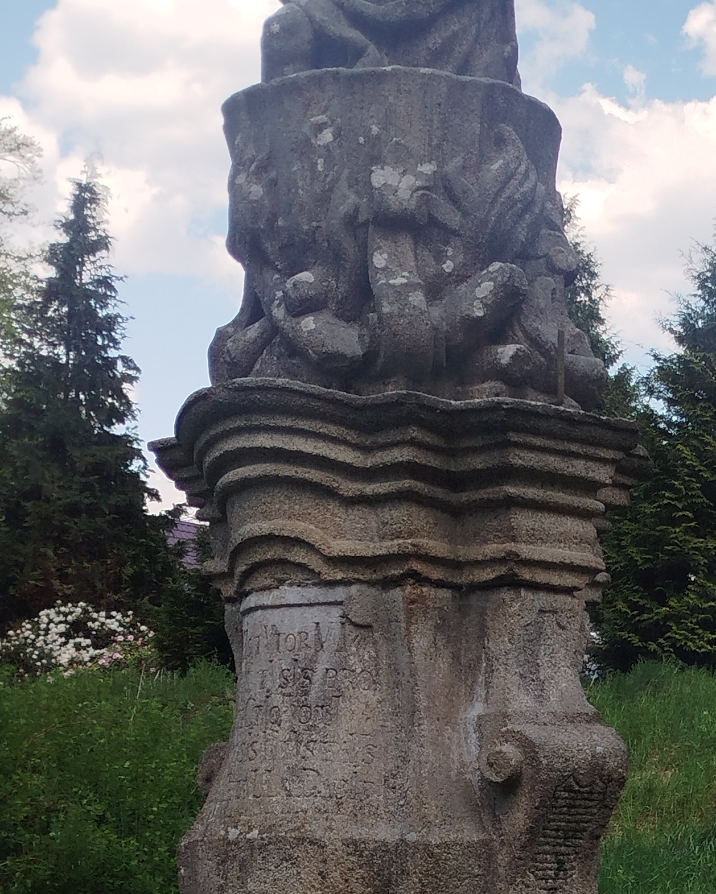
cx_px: 814
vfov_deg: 24.3
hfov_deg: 19.0
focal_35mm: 77
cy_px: 739
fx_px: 2039
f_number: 1.7
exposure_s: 1/663
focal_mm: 5.31
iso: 50
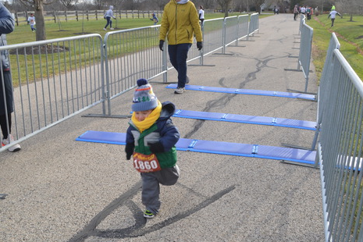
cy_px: 121
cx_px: 176
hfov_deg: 49.5
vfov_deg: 34.2
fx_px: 393
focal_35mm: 39
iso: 280
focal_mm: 22
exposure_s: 1/125
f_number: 8
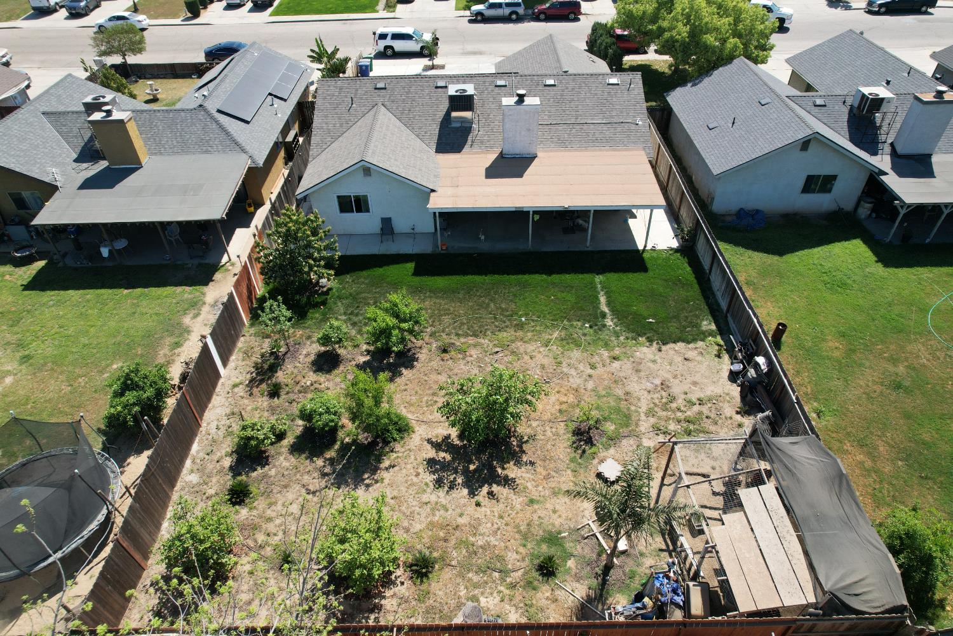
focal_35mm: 22
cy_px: 318
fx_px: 582
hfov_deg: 78.6
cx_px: 476
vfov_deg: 57.2
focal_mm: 8.38
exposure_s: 1/1250
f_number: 2.8
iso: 120
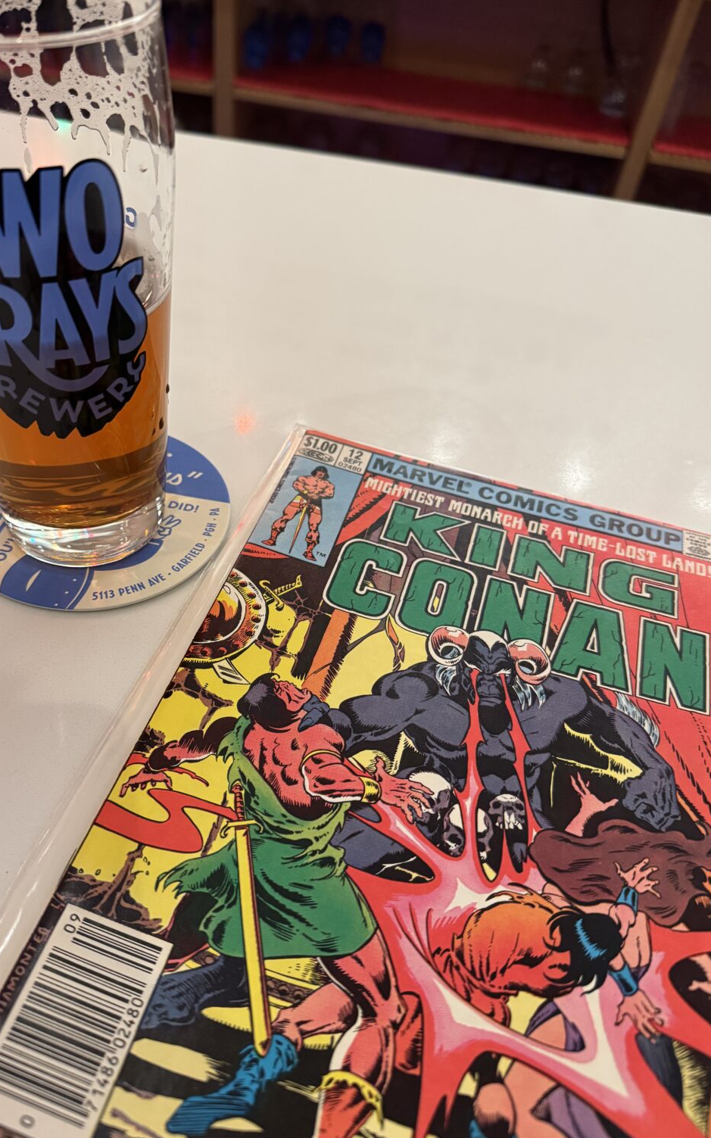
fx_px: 806
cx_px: 305
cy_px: 559
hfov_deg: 47.4
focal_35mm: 26
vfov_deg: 70.4
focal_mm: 6.76
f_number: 1.78
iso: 800
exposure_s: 1/60
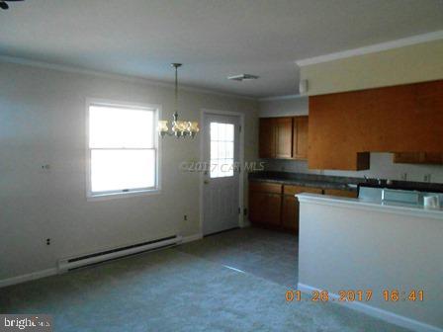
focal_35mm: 26
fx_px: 333
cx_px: 222
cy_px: 166
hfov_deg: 67.3
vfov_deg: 53.1
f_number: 3.2
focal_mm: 4.6
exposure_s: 1/125
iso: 800
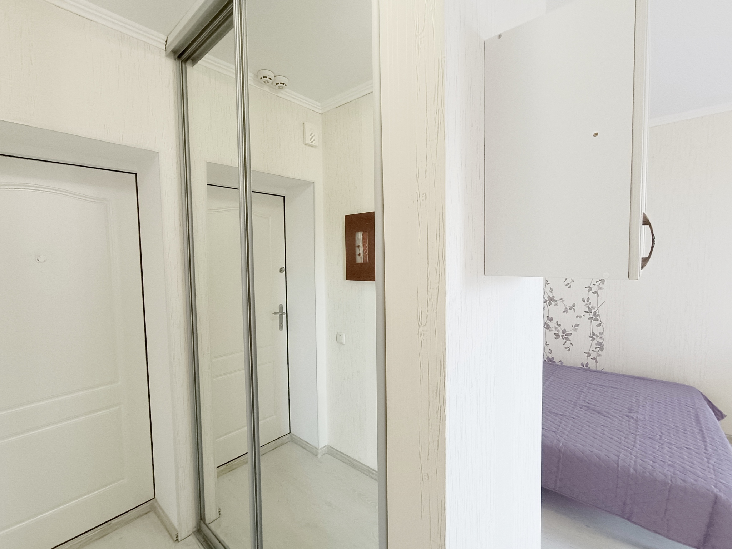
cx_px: 366
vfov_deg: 78.1
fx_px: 338
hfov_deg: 94.5
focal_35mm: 16
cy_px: 274
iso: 235
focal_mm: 1.66
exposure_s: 1/50
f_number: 2.2
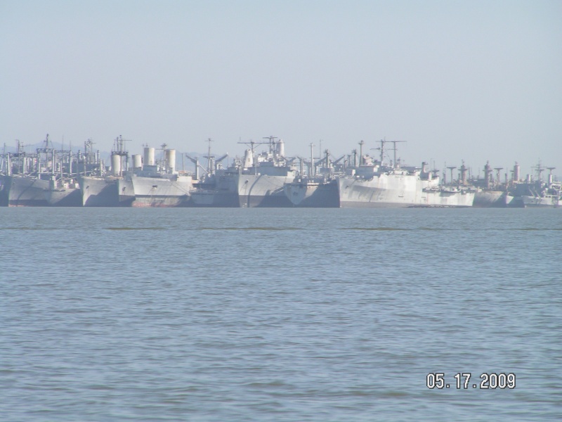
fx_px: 6169
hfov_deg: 5.2
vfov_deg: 3.9
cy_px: 211
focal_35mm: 380
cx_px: 281
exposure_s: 1/400
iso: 50
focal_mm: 63
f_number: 5
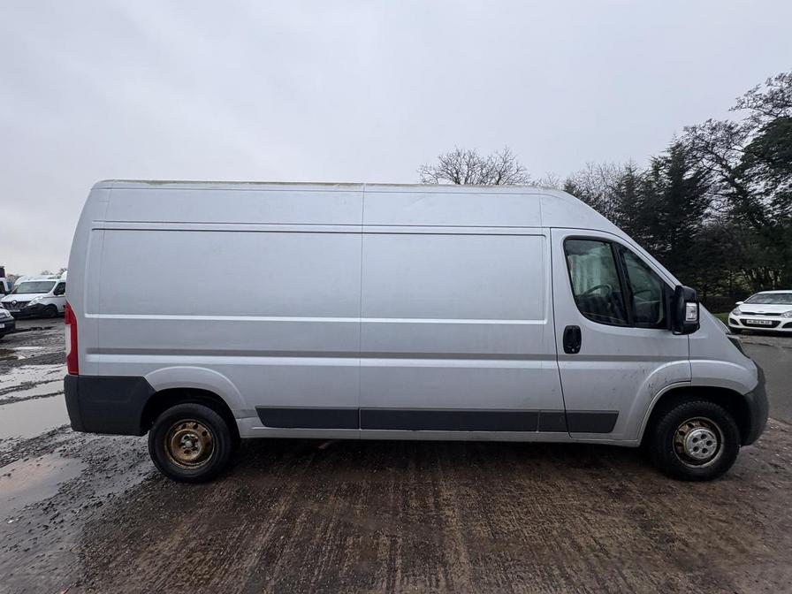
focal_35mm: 14
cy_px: 297
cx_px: 396
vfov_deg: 85.7
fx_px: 320
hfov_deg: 102.1
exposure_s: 1/99
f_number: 2.2
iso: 64
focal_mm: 2.22
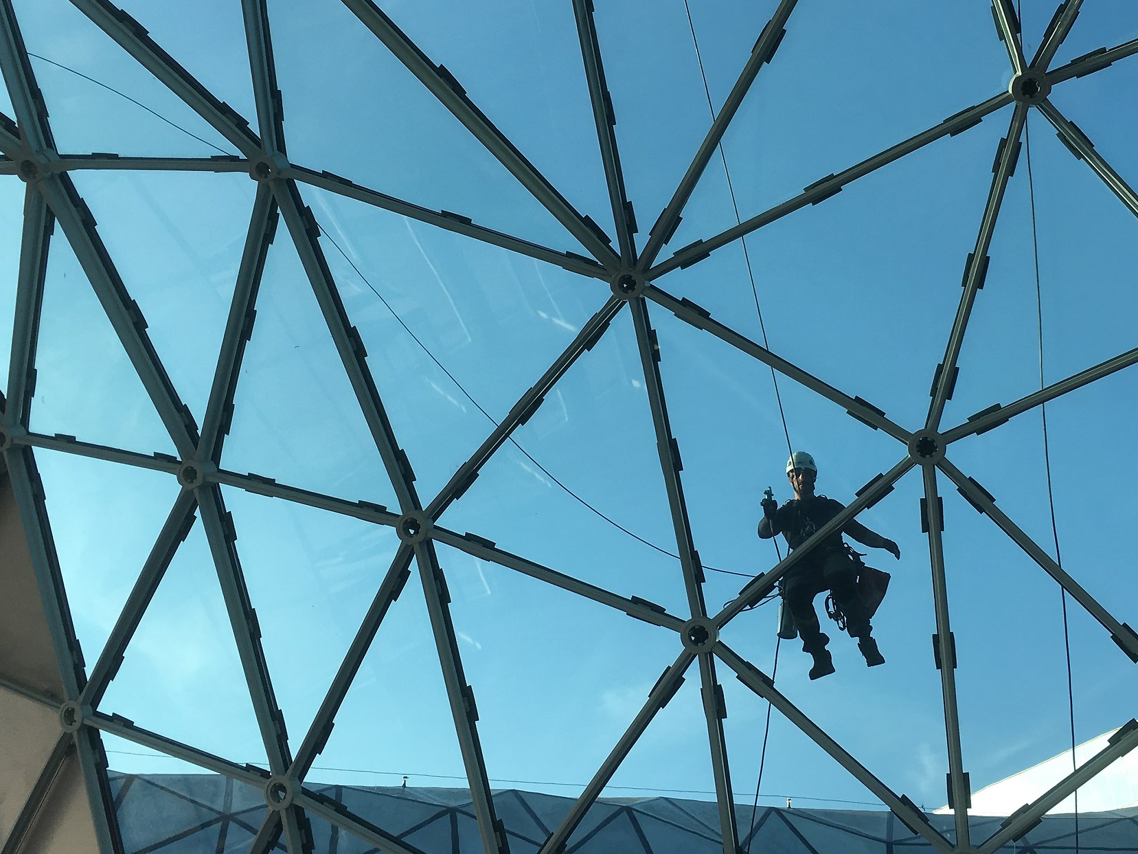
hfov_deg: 44.6
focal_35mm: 42
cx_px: 683
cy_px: 369
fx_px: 1381
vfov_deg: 34.3
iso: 25
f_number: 2.2
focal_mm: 4.15
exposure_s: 1/506
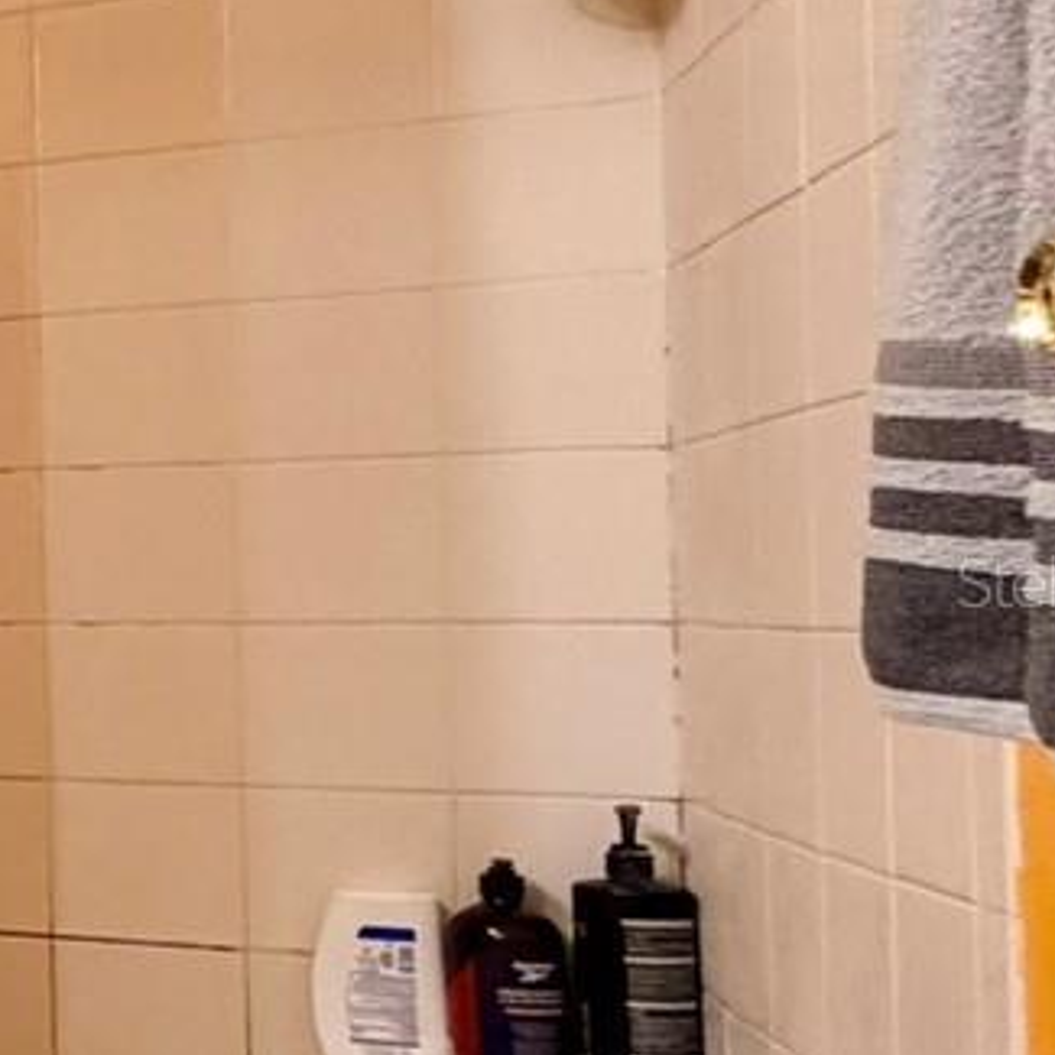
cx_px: -1334
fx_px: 2103
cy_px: 581
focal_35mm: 61
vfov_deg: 28.1
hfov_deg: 16.3
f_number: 2.2
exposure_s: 1/120
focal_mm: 2.22
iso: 320
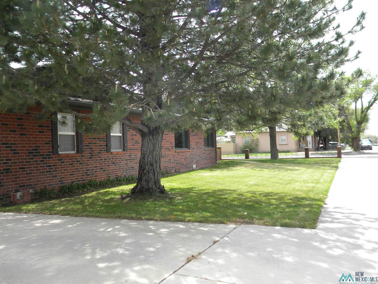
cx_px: 189
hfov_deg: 51.4
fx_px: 393
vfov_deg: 39.7
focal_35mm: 36
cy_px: 142
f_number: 3.7
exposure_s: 1/256
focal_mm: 6.4
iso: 80
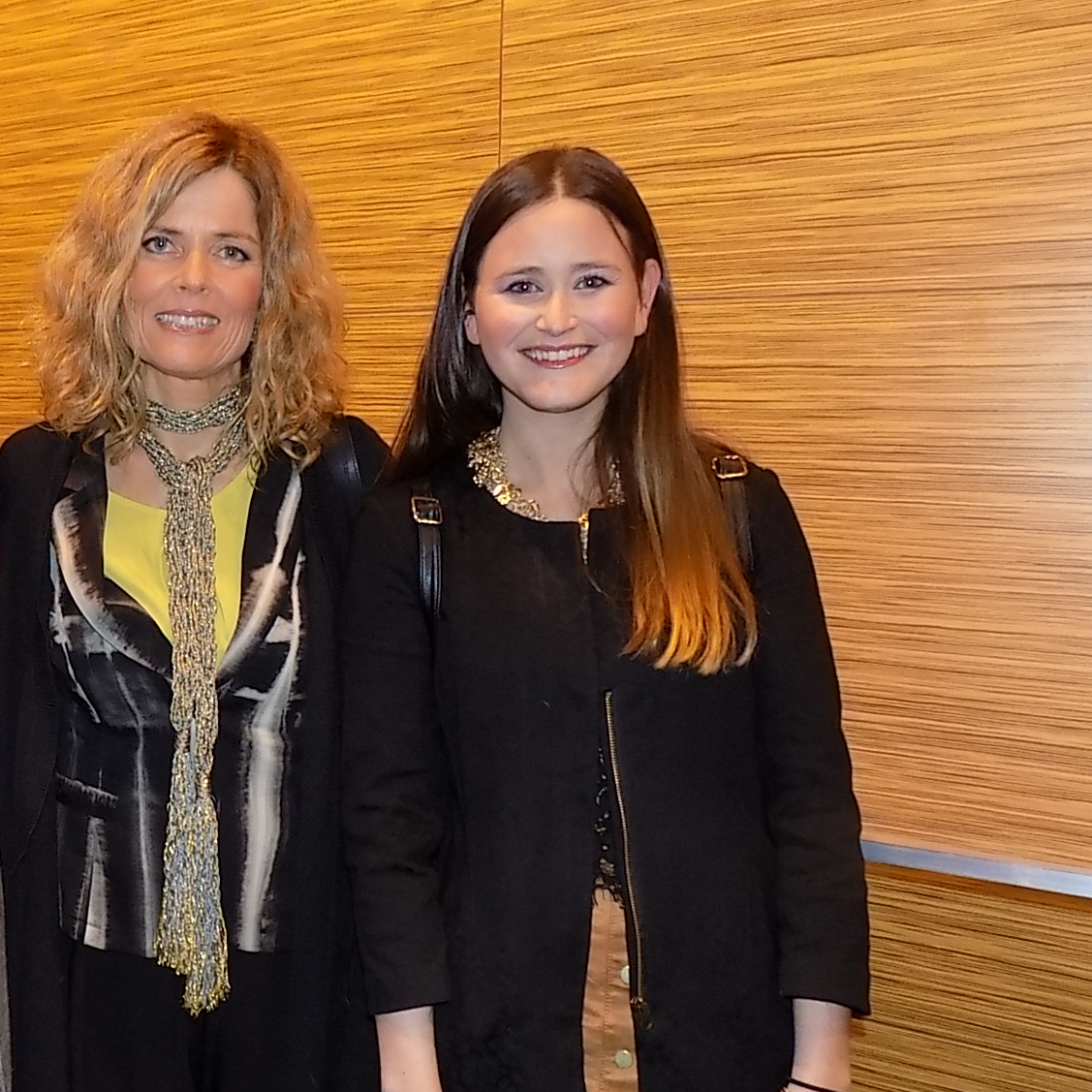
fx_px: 1463
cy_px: 616
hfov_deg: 38.0
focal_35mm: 41
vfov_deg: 40.8
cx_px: 99
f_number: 3.1
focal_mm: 4
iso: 200
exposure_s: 1/30
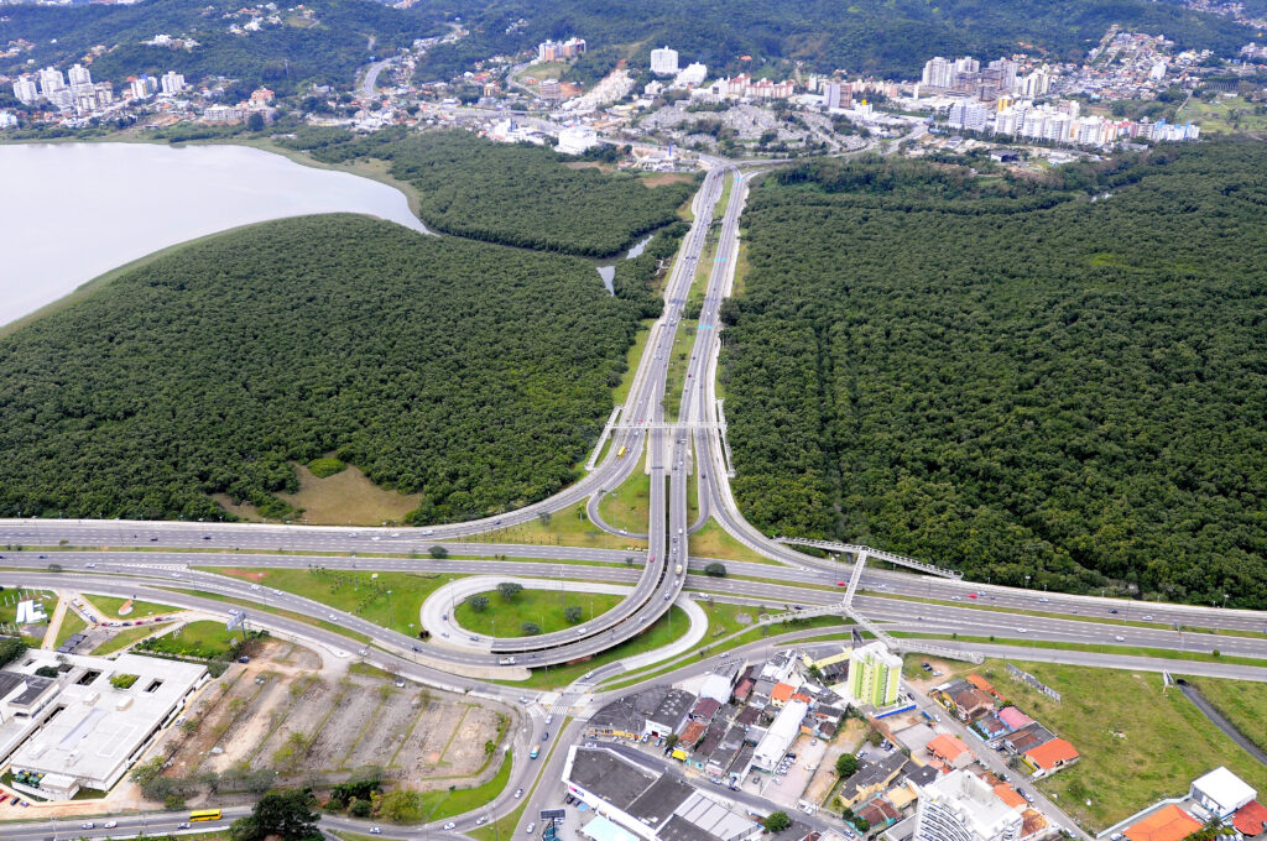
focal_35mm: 33
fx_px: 1160
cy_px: 420
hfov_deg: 57.3
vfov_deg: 39.9
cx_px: 634
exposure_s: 1/320
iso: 400
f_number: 4
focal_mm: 22
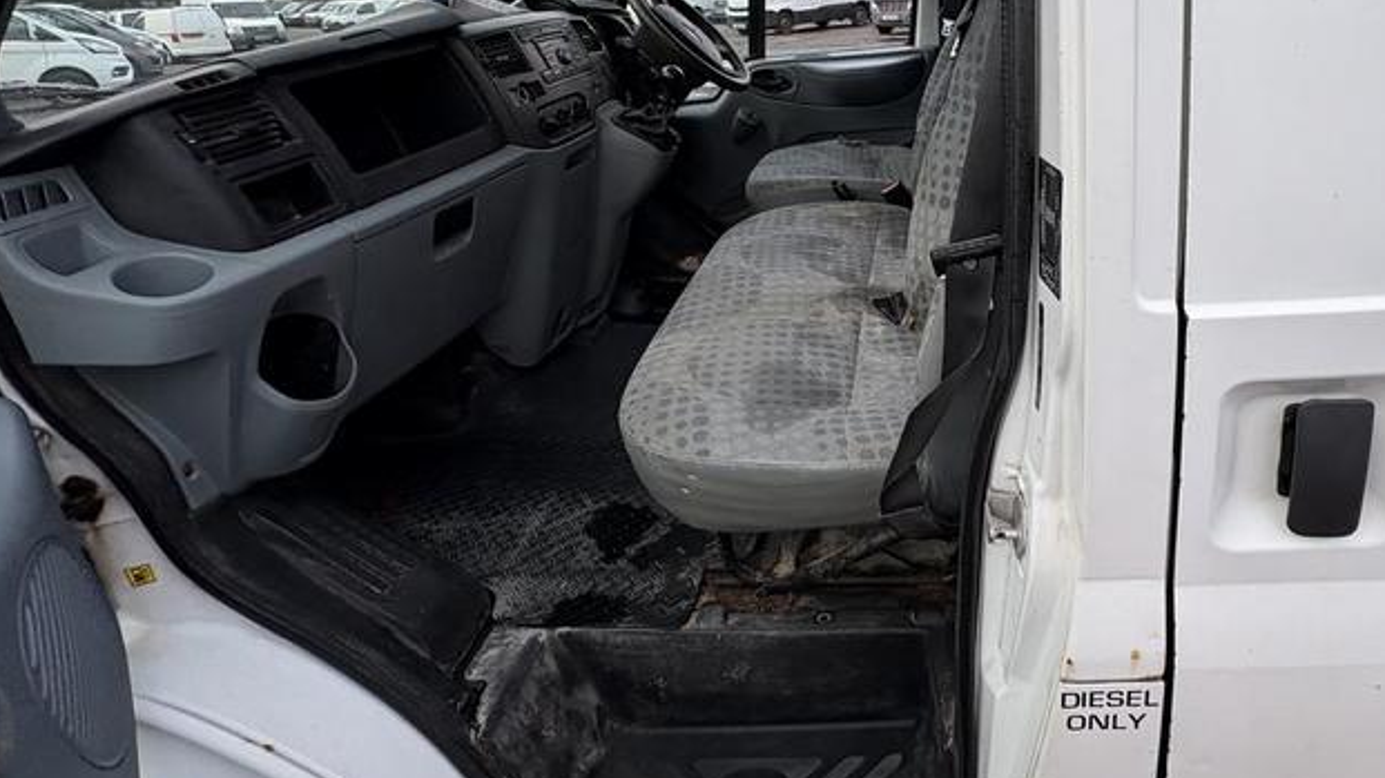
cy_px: 239
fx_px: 808
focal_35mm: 22
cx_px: 881
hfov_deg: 79.4
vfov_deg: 50.2
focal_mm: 2.22
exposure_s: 1/175
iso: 40
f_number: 2.2
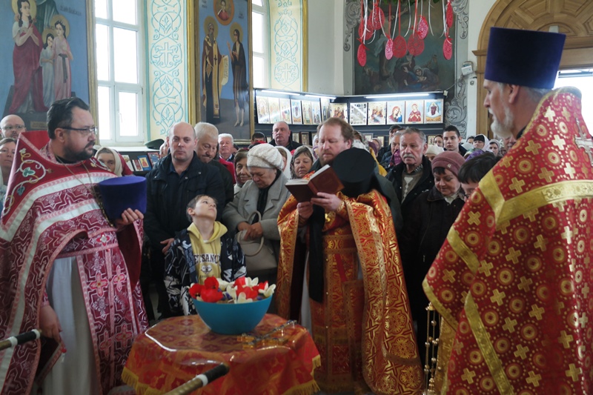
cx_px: 296
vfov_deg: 33.4
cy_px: 198
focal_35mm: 40
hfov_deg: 48.5
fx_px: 659
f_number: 4
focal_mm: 26
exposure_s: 1/50
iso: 400
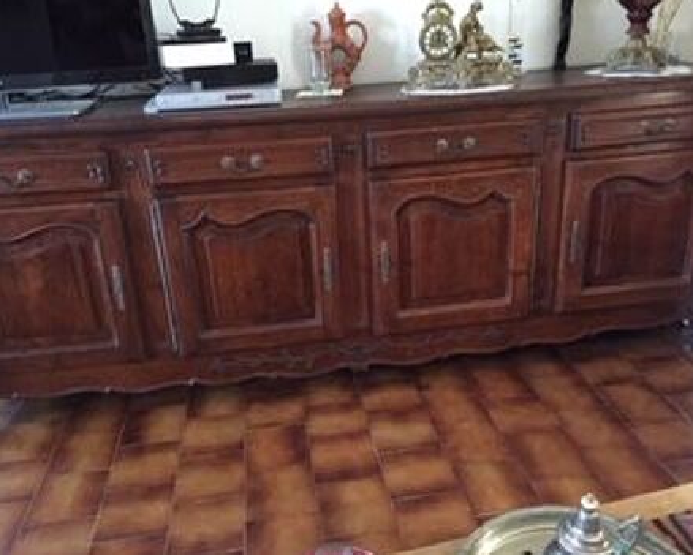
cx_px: 353
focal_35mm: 31
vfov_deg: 47.2
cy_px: 278
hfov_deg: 57.1
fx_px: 636
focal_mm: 4.15
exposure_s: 1/17
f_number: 2.2
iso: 400
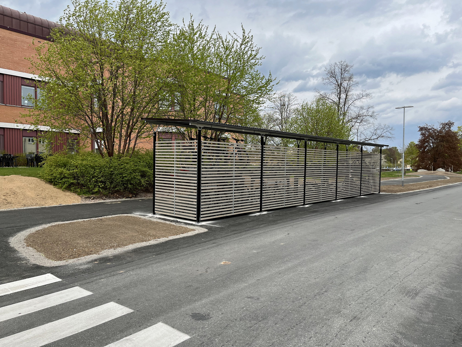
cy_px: 174
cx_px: 231
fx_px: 347
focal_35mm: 26
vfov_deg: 53.1
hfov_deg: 67.3
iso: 50
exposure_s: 1/1890
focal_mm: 5.1
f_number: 1.6
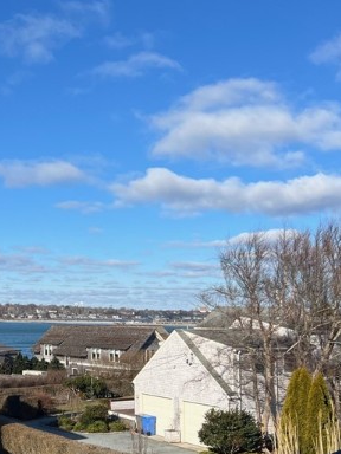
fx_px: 683
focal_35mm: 52
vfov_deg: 36.8
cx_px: 51
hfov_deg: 27.3
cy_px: 227
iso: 50
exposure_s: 1/5076
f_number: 1.5
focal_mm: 5.7
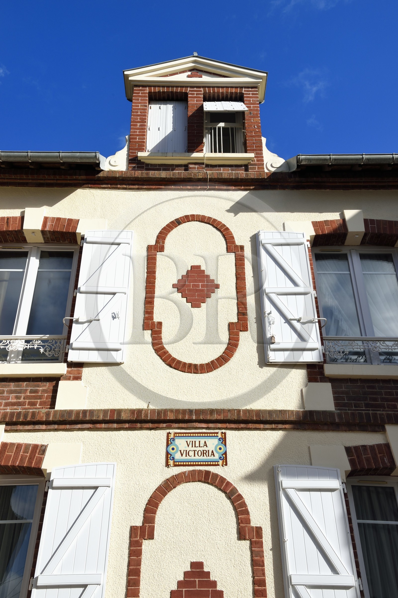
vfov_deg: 50.7
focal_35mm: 38
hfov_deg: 35.0
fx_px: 631
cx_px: 199
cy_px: 299
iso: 200
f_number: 16
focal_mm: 38
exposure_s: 1/250
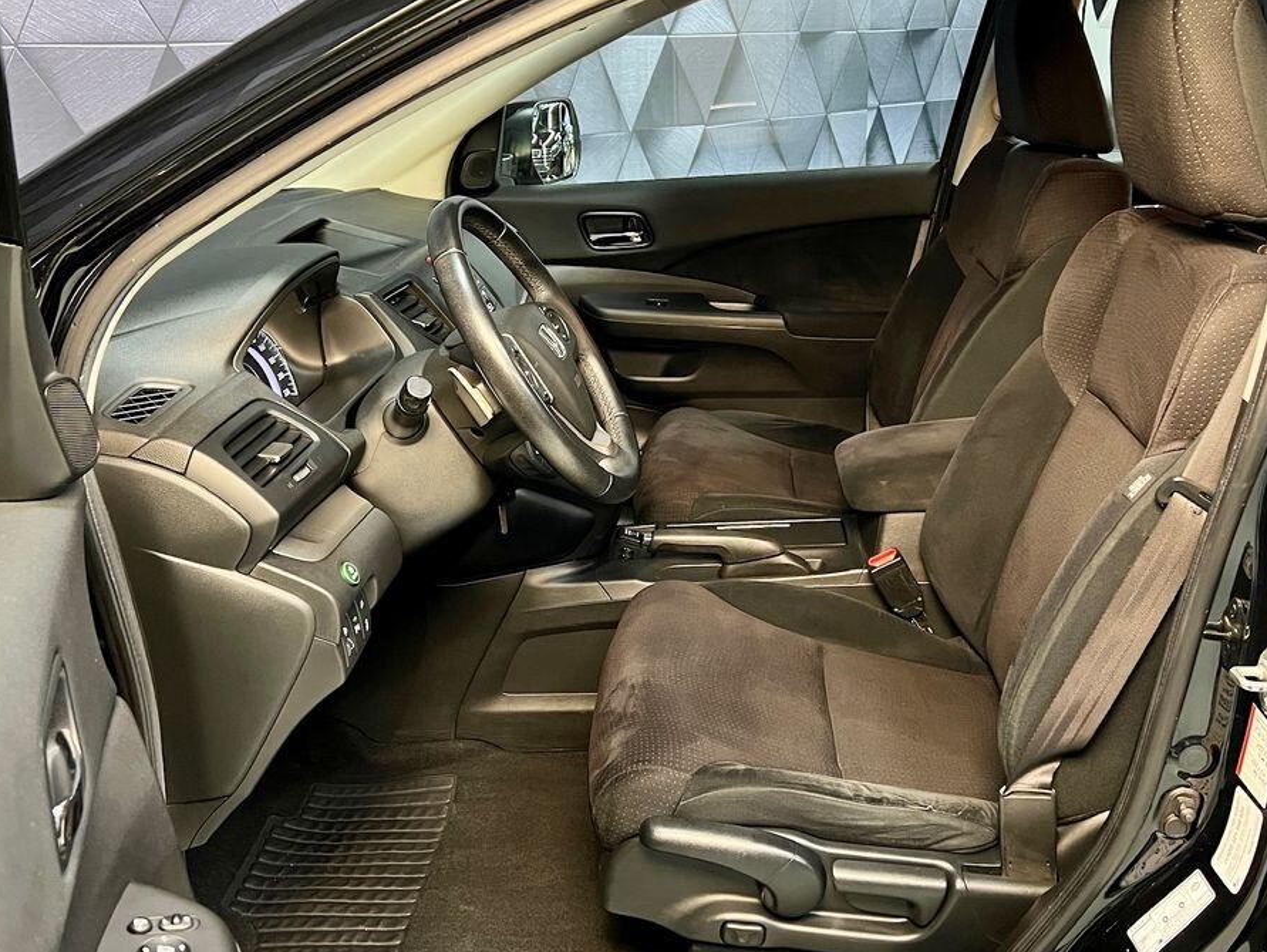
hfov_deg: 52.5
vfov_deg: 40.7
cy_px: 455
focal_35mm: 35
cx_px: 687
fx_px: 1282
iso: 500
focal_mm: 5.7
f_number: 1.5
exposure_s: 1/41
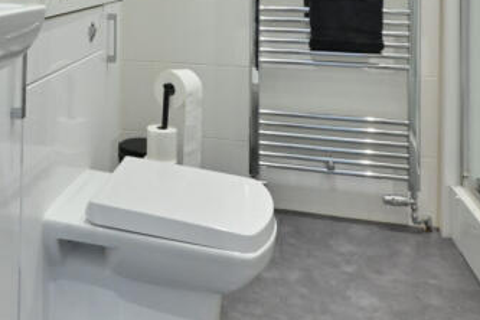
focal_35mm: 43
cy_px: -38
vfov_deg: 28.2
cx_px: 91
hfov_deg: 43.2
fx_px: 573
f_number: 13
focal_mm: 14
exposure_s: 1/25
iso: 2500
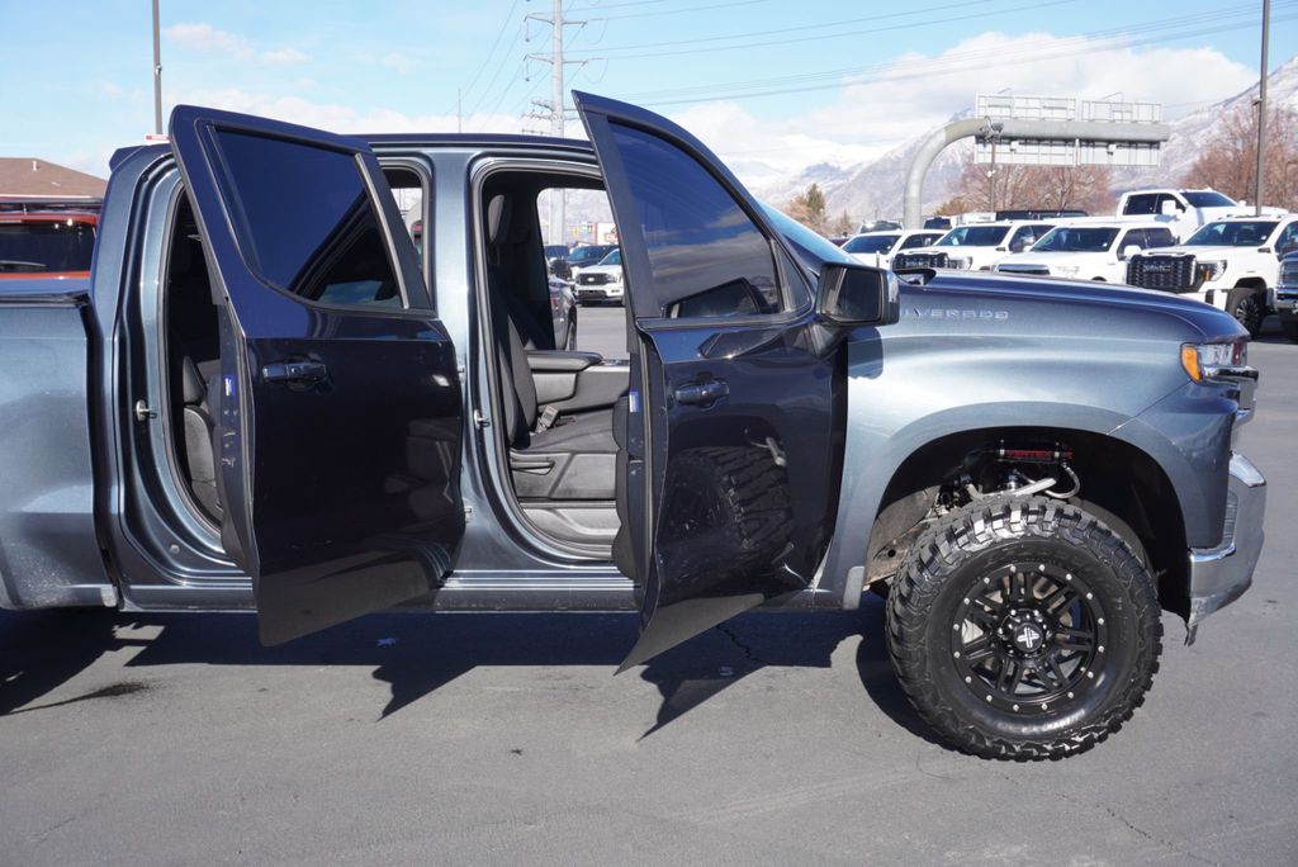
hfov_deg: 51.3
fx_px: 1353
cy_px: 434
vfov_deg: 35.5
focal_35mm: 38
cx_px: 649
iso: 100
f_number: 9
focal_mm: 25
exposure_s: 1/125
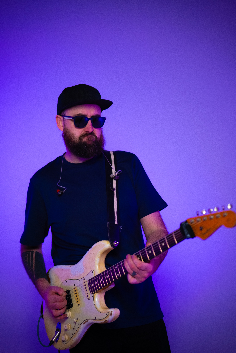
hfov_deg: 27.0
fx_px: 492
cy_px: 176
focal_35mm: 50
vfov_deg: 39.6
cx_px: 118
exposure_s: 1/250
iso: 800
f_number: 1.8
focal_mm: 50
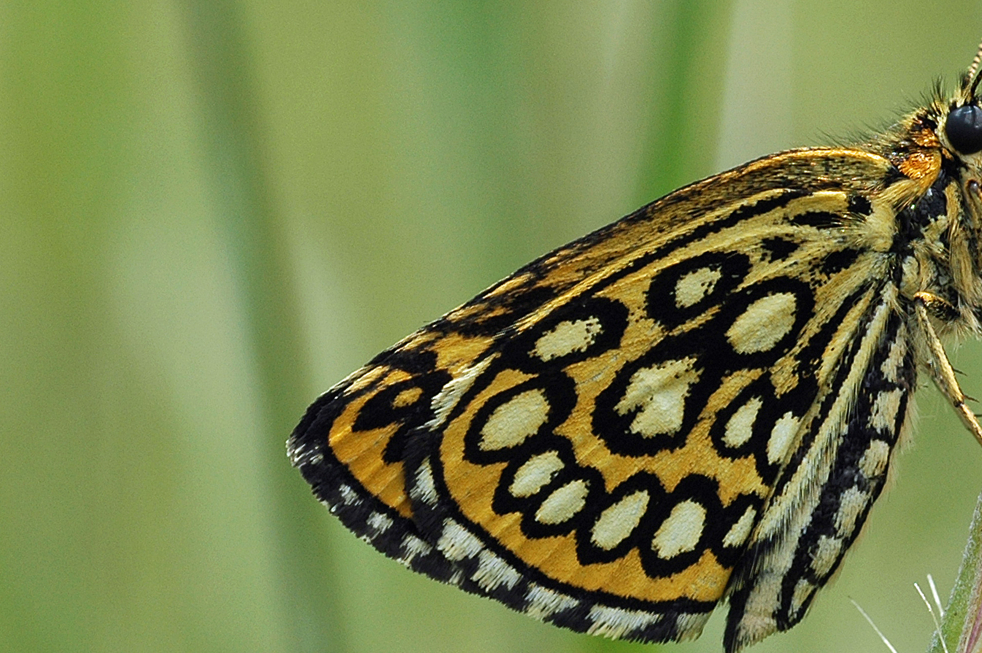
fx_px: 3788
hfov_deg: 14.7
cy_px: 328
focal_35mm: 139
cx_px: 756
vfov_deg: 9.8
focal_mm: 60
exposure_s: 1/200
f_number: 10
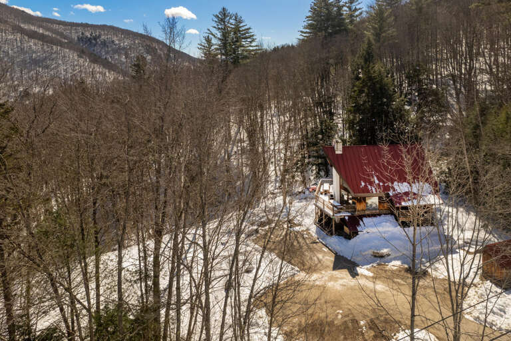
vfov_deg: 57.2
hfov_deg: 78.6
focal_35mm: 22
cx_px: 256
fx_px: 312
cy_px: 170
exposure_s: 1/240
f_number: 2.8
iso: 130
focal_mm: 8.38
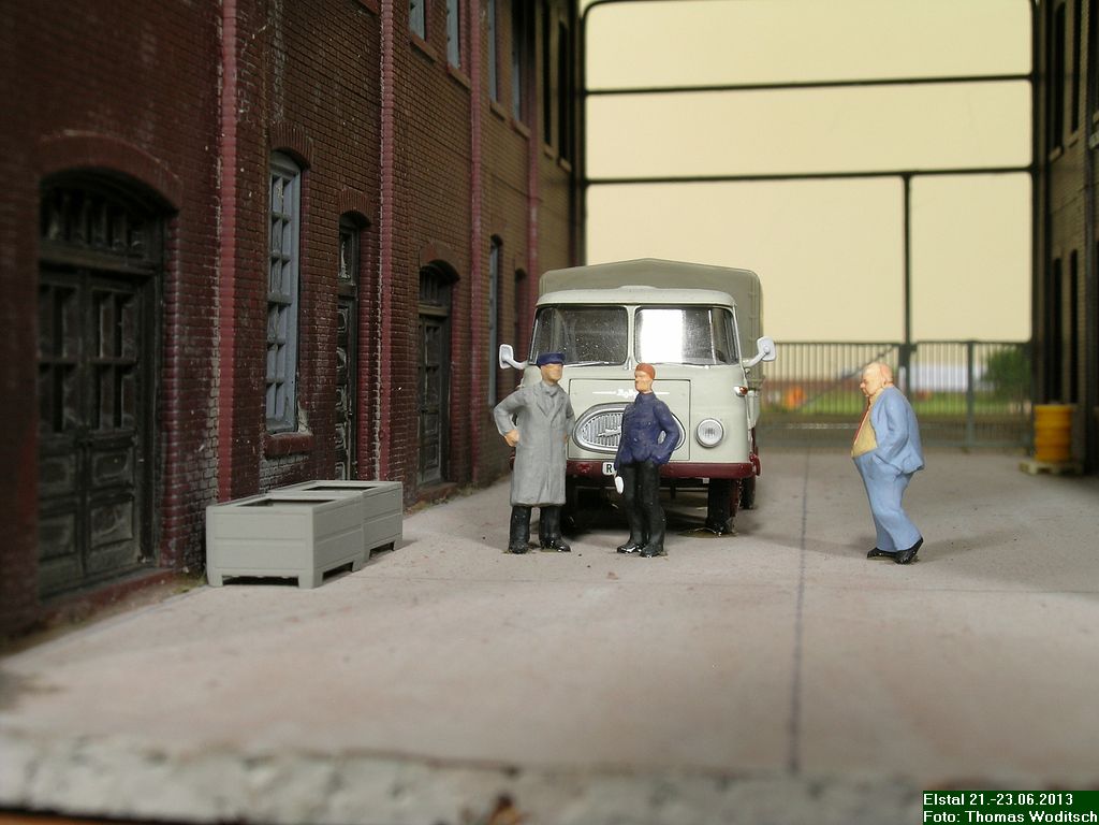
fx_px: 1683
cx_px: 550
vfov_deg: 27.5
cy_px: 412
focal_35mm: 53
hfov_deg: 36.2
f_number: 7.9
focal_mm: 11.1
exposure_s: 1/1.9
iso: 50
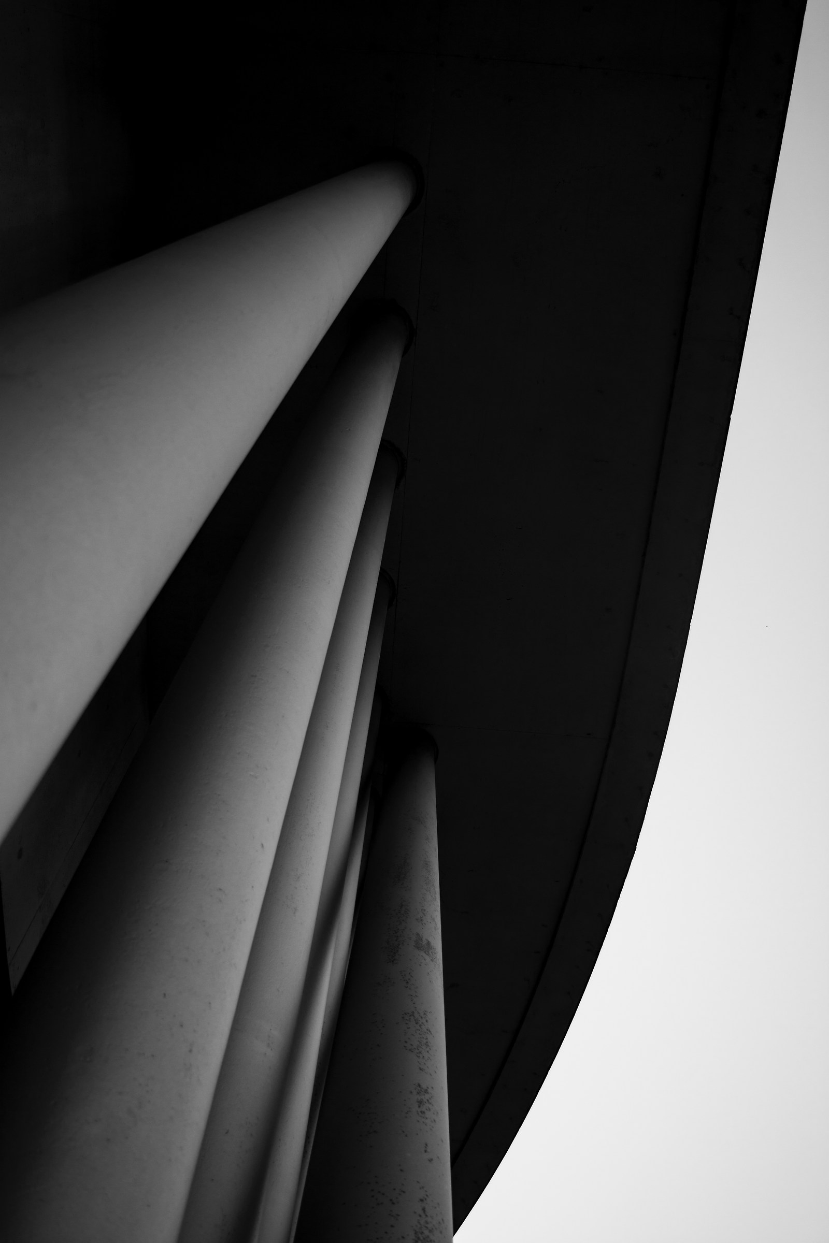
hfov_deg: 41.7
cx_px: 414
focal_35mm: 32
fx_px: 1088
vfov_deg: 59.5
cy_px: 622
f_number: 3.8
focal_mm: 21
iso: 100
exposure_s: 1/400
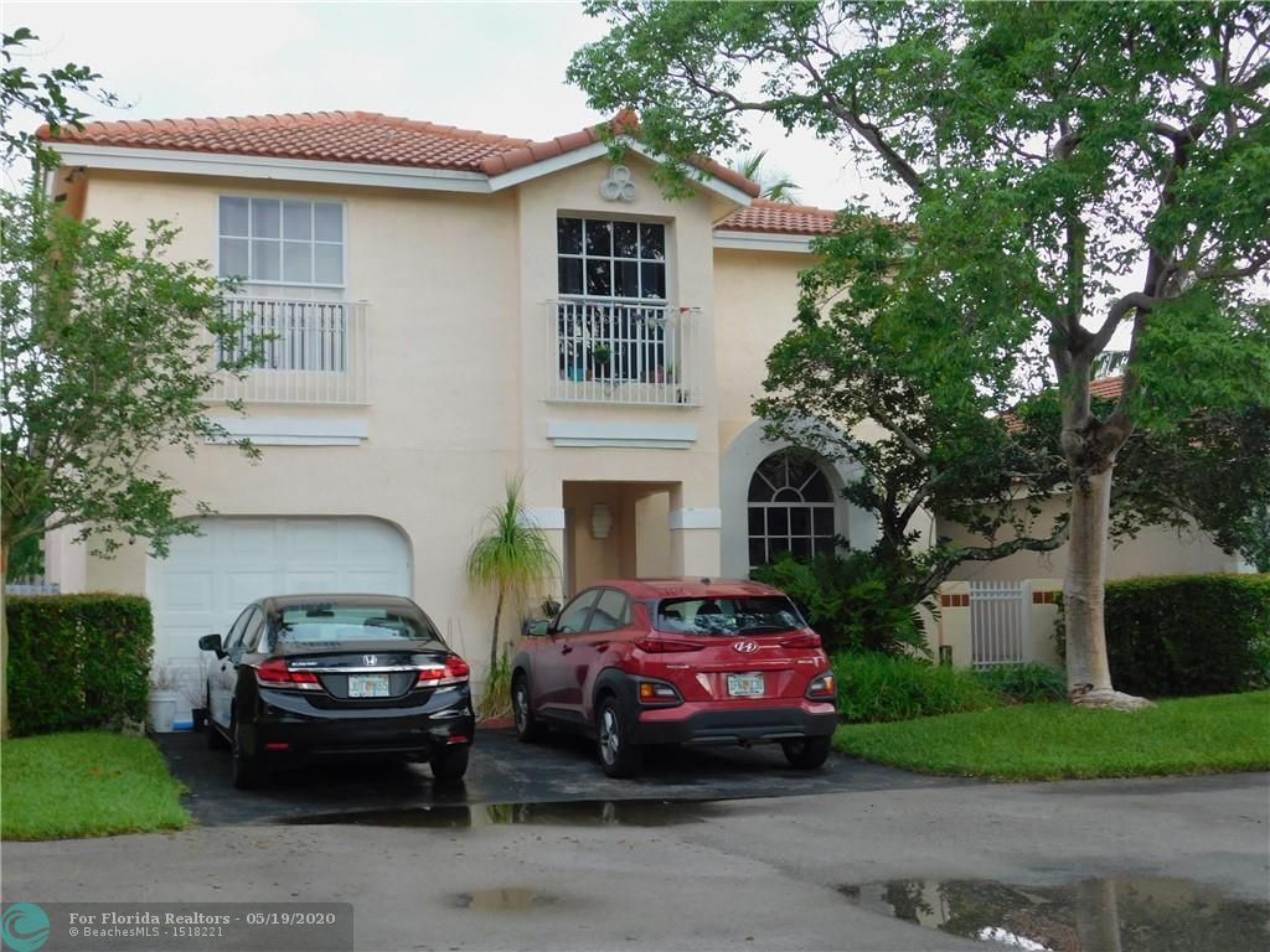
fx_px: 1651
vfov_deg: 32.2
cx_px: 635
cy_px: 476
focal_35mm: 45
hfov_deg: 42.1
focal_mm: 8
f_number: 3.7
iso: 125
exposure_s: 1/100
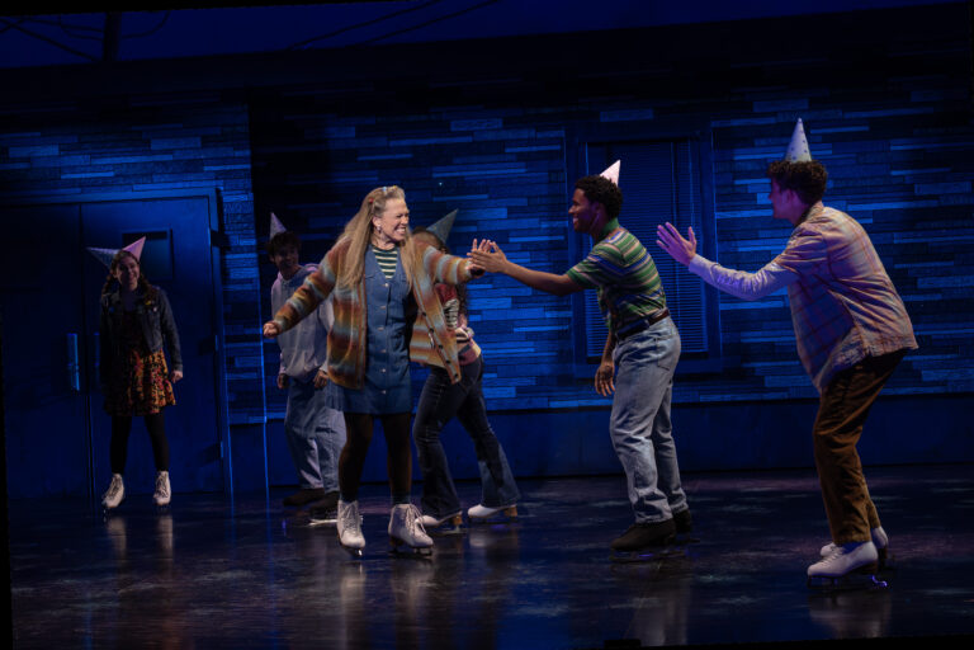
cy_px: 325
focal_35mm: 70
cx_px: 487
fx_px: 1894
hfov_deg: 28.8
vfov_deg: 19.5
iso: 1000
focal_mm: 47
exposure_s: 1/400
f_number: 4.5
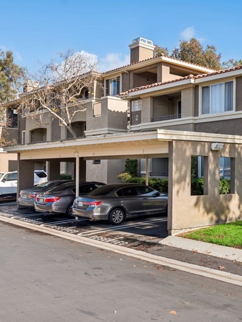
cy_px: 172
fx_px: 391
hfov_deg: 33.9
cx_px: 173
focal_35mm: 42
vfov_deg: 44.8
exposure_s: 1/80
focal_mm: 26
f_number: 9
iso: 80
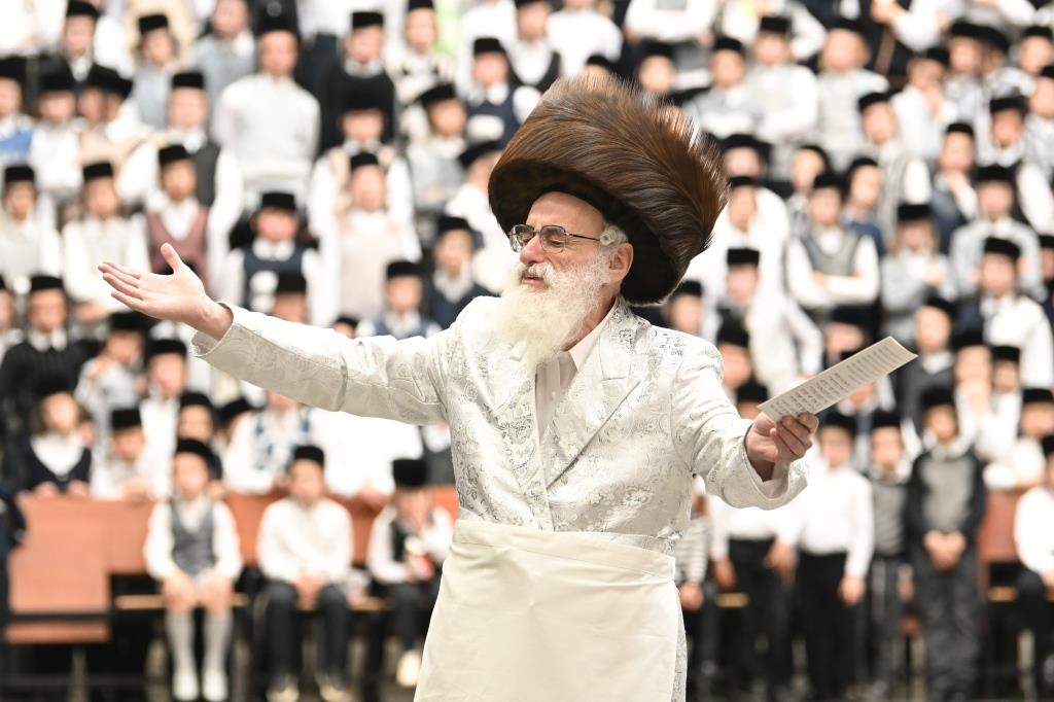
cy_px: 351
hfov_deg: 10.6
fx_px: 5707
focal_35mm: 195
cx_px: 527
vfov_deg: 7.0
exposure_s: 1/200
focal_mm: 130
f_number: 2.8
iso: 2000
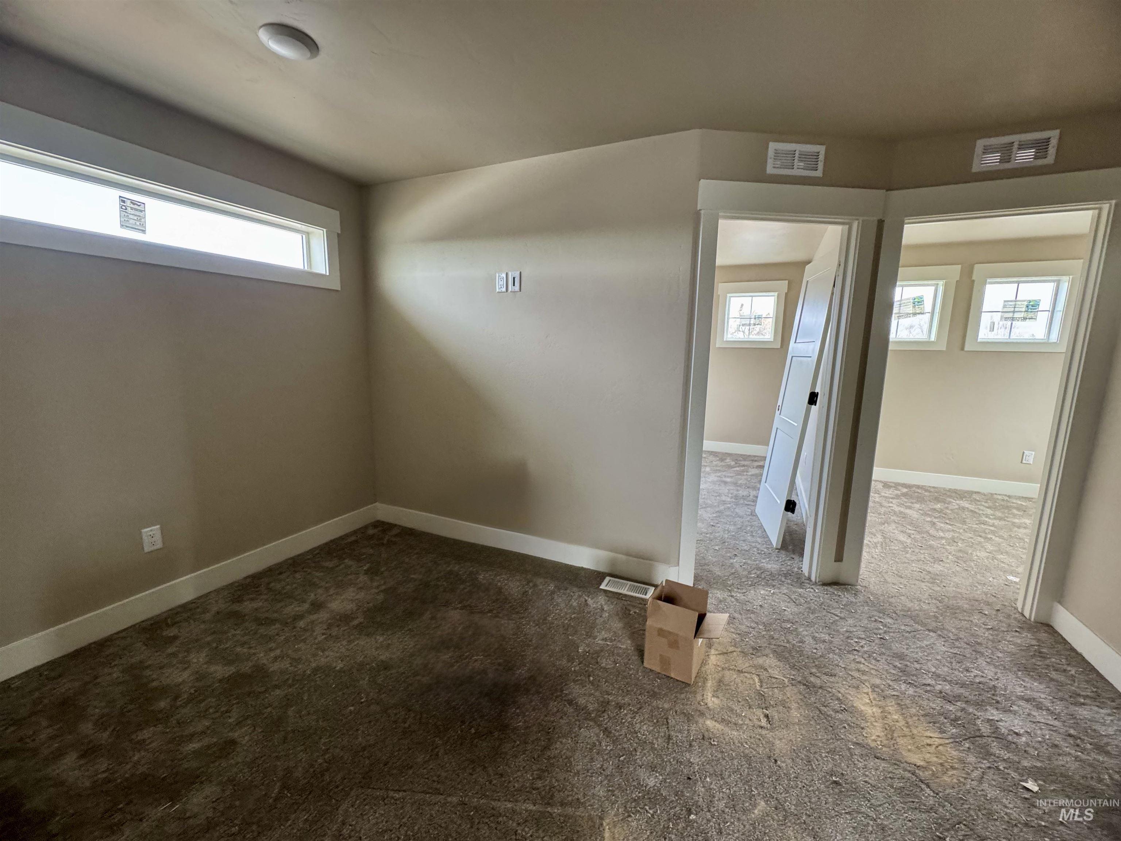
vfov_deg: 85.7
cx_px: 560
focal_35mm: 14
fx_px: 453
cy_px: 420
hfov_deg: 102.1
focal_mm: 2.22
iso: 320
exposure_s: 1/83
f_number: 2.2
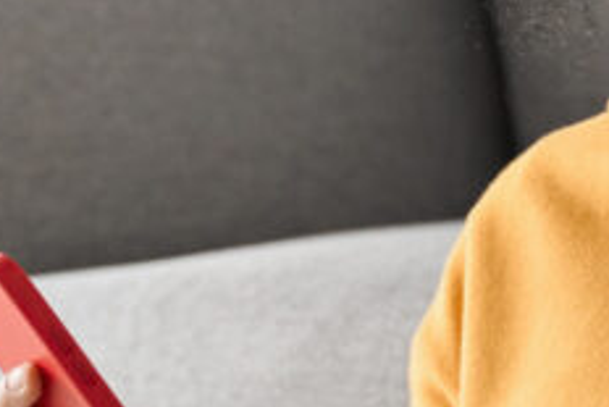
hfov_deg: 11.0
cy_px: 193
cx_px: 234
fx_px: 3169
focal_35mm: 187
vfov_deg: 7.3
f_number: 2.8
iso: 2000
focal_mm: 42.5
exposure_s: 1/125
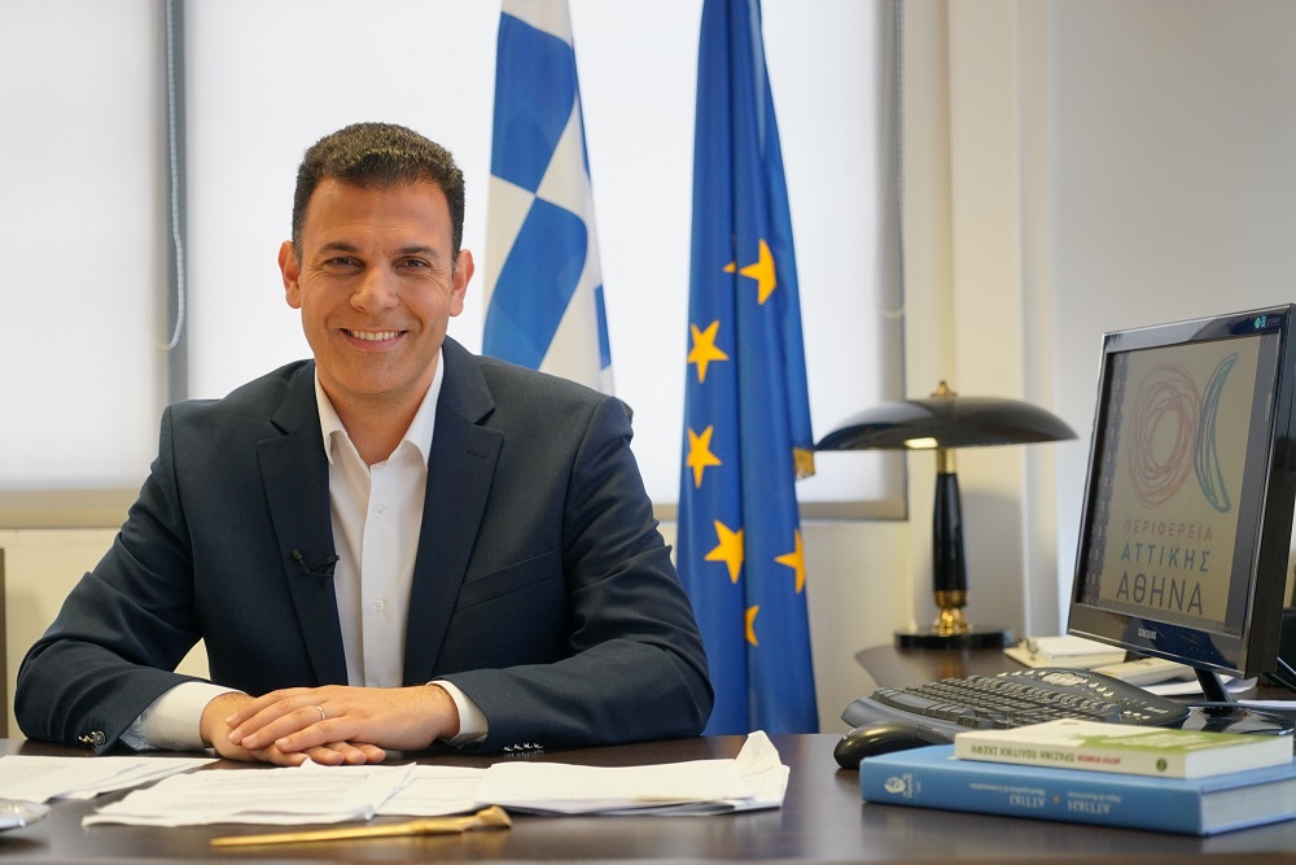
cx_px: 648
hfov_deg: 31.9
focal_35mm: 63
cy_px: 432
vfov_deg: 21.6
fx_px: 2268
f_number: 4
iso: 1600
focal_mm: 63
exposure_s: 1/160
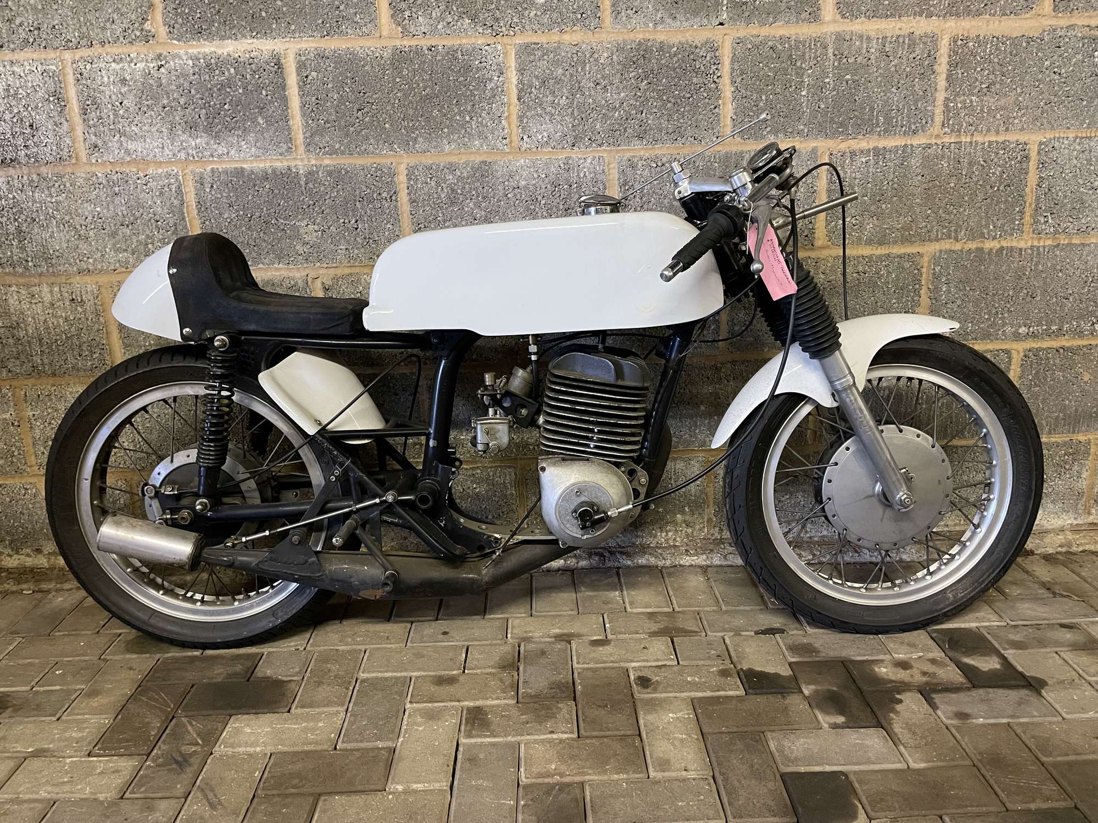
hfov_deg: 67.3
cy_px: 412
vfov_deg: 53.1
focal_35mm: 26
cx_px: 549
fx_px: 825
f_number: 1.6
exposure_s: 1/50
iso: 500
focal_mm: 4.2
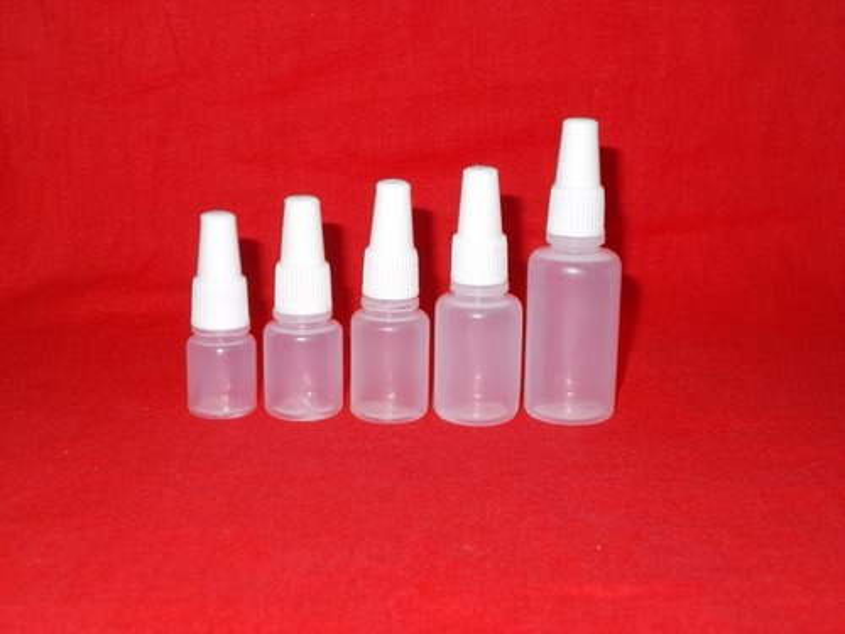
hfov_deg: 38.2
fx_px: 1221
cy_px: 317
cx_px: 422
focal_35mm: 50
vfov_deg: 29.1
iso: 200
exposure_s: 1/30
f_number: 4.5
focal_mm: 9
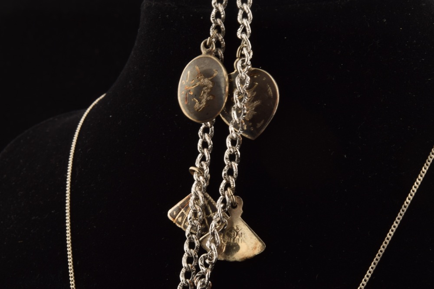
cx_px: 217
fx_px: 1085
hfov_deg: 22.6
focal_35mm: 90
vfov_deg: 15.2
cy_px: 144
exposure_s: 1/125
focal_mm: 60
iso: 100
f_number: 25
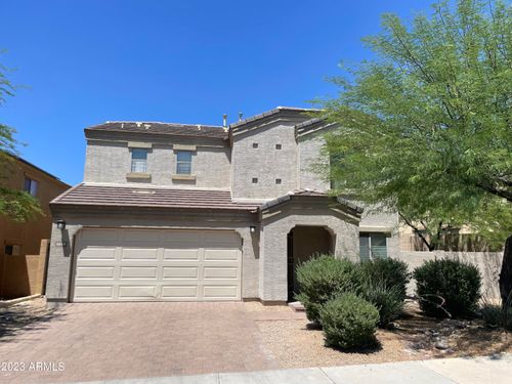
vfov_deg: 53.1
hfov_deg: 67.3
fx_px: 385
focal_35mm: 26
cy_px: 192
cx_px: 256
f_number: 1.6
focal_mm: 4.2
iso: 32
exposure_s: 1/3509
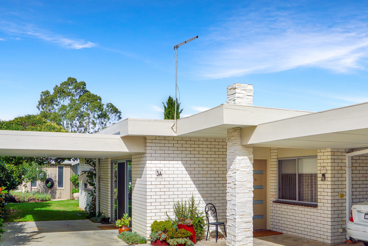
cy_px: 164
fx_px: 378
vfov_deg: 35.6
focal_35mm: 37
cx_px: 197
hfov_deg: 51.8
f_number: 8
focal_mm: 18
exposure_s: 1/400
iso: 100
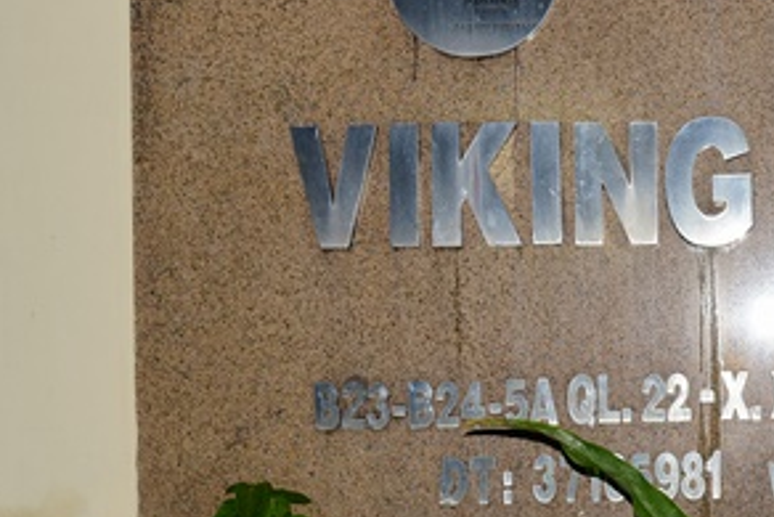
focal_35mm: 107
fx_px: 2302
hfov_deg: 18.4
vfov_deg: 12.8
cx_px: 843
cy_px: 278
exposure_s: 1/60
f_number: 4
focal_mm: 48
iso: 320
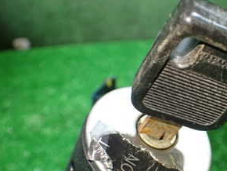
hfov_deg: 30.5
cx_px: 180
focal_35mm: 62
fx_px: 407
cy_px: 126
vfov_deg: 23.5
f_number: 2.3
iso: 800
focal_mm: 5.4
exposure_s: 1/100
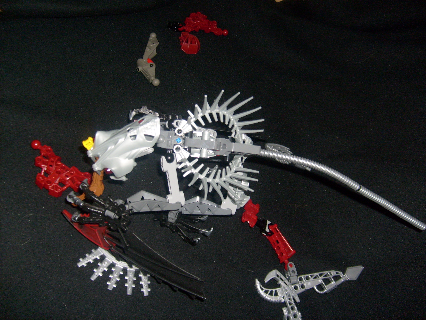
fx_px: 431
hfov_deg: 52.6
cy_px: 160
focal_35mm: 35
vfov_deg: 40.7
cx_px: 213
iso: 100
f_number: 2.8
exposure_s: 1/45
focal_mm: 5.8
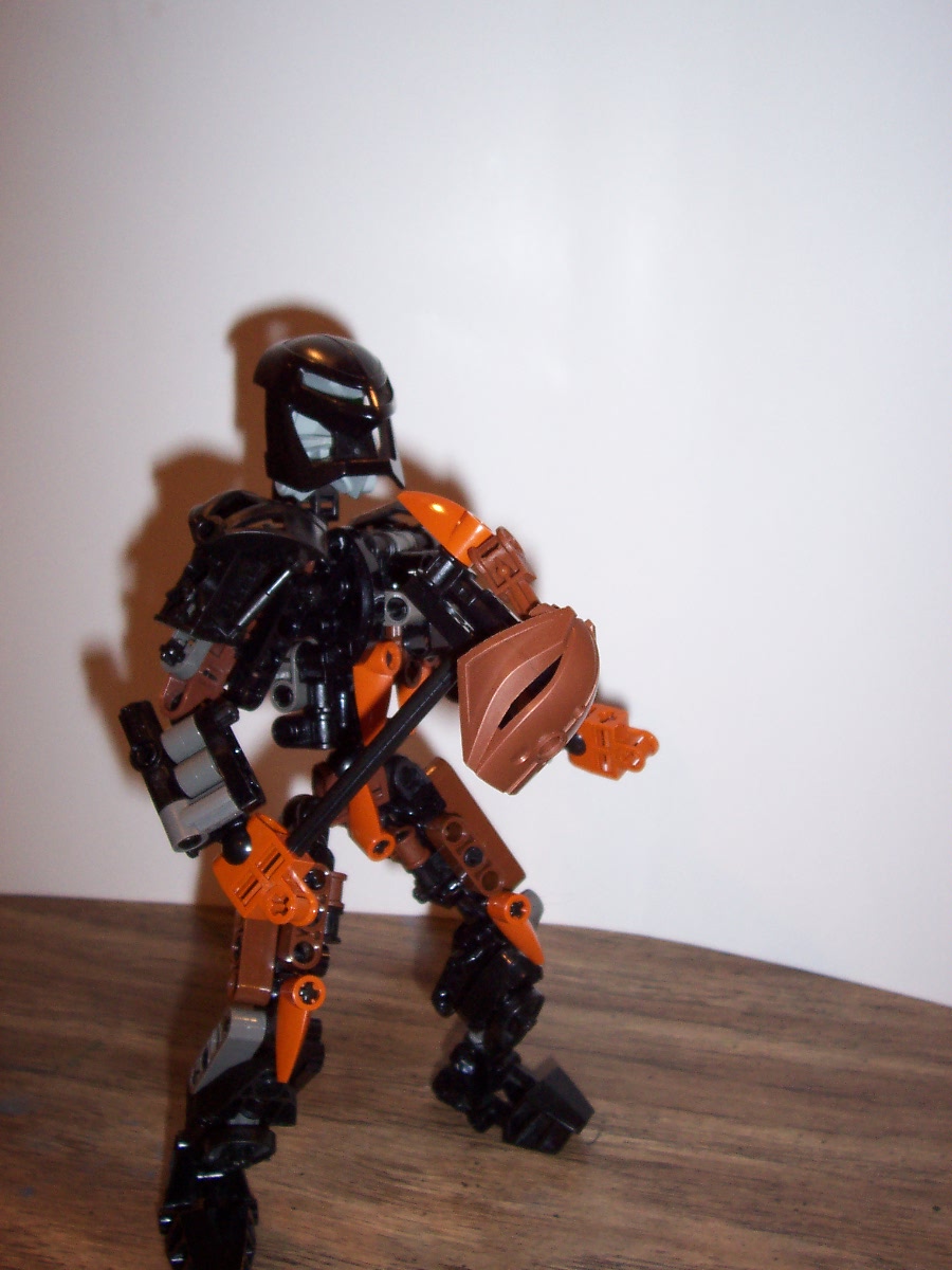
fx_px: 1357
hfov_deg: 38.7
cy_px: 635
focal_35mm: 37
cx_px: 476
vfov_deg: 50.1
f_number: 2.8
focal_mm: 5.6
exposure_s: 1/60
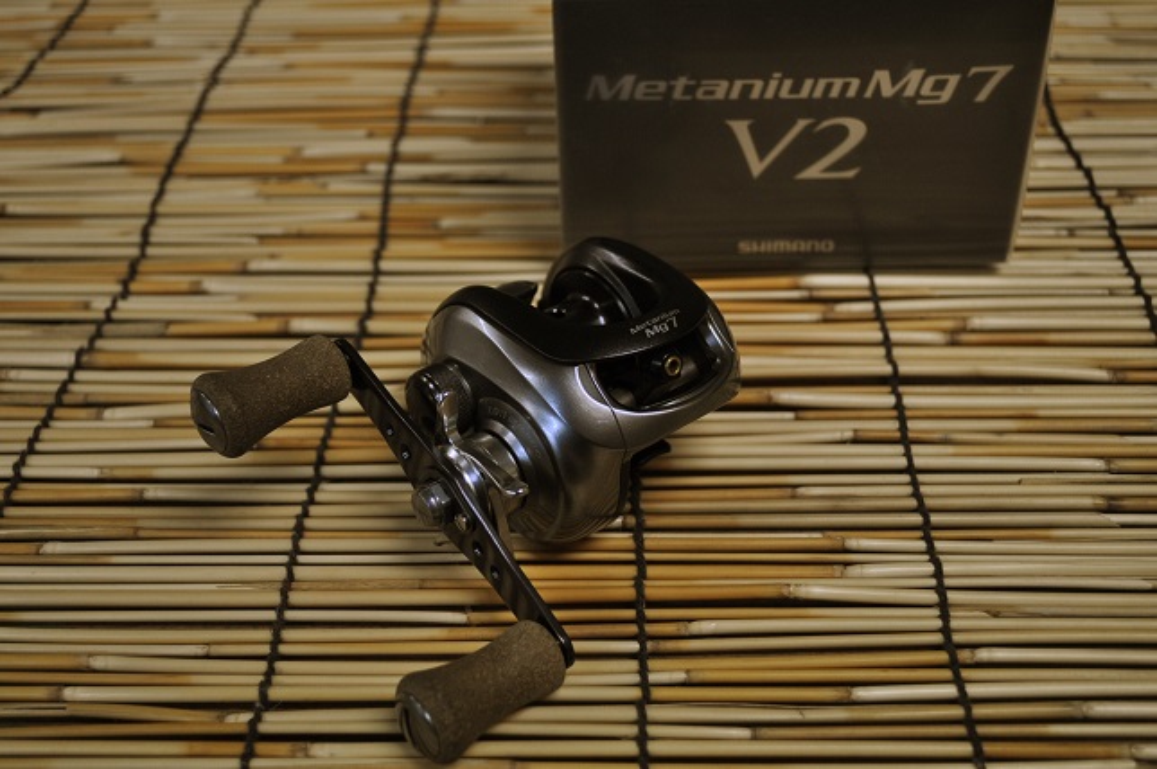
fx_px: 1445
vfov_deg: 29.8
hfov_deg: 43.6
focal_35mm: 45
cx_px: 578
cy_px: 384
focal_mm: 30
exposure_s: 1/60
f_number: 4.5
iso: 560
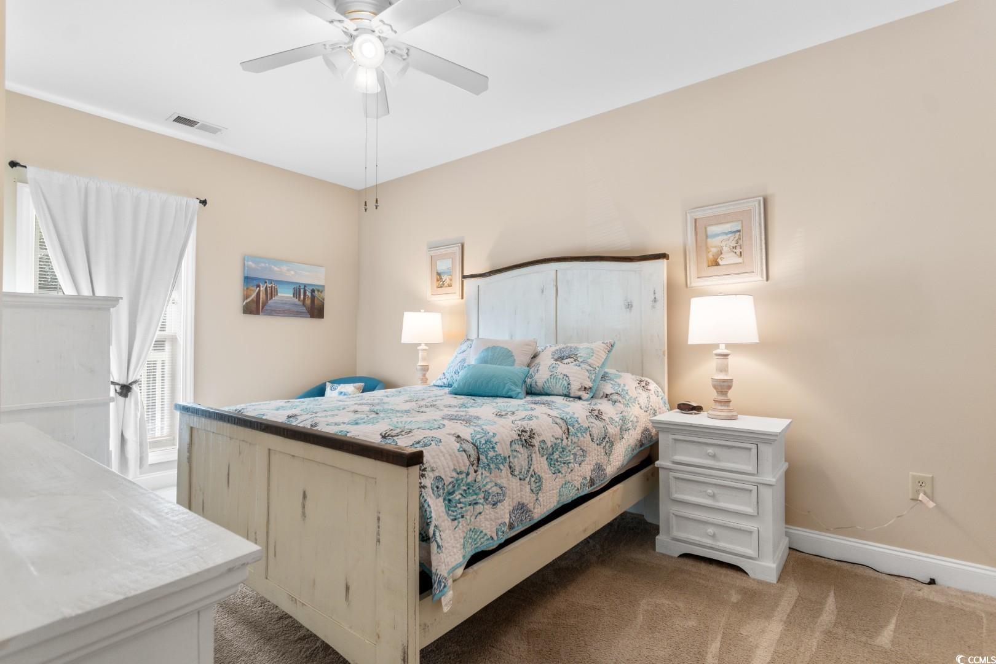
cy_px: 332
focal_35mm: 17
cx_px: 498
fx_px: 470
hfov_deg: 93.3
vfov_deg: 70.4
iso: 100
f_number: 4.8
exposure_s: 1/10
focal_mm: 11.5
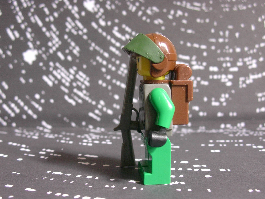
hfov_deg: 42.1
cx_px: 132
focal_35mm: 45
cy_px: 100
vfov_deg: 32.2
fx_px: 344
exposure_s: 1/8.9
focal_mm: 6.7
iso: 70
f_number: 2.9
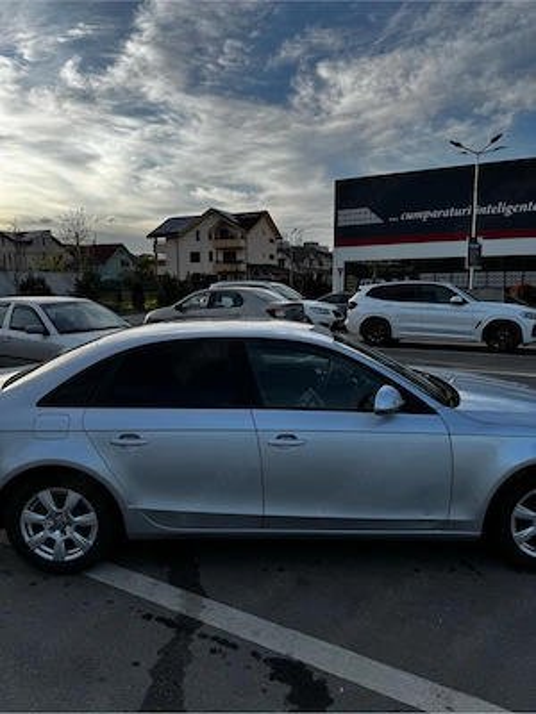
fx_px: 495
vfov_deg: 71.6
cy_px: 357
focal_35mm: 24
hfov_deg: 56.8
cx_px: 268
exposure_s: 1/2331
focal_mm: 6.76
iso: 80
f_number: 1.78
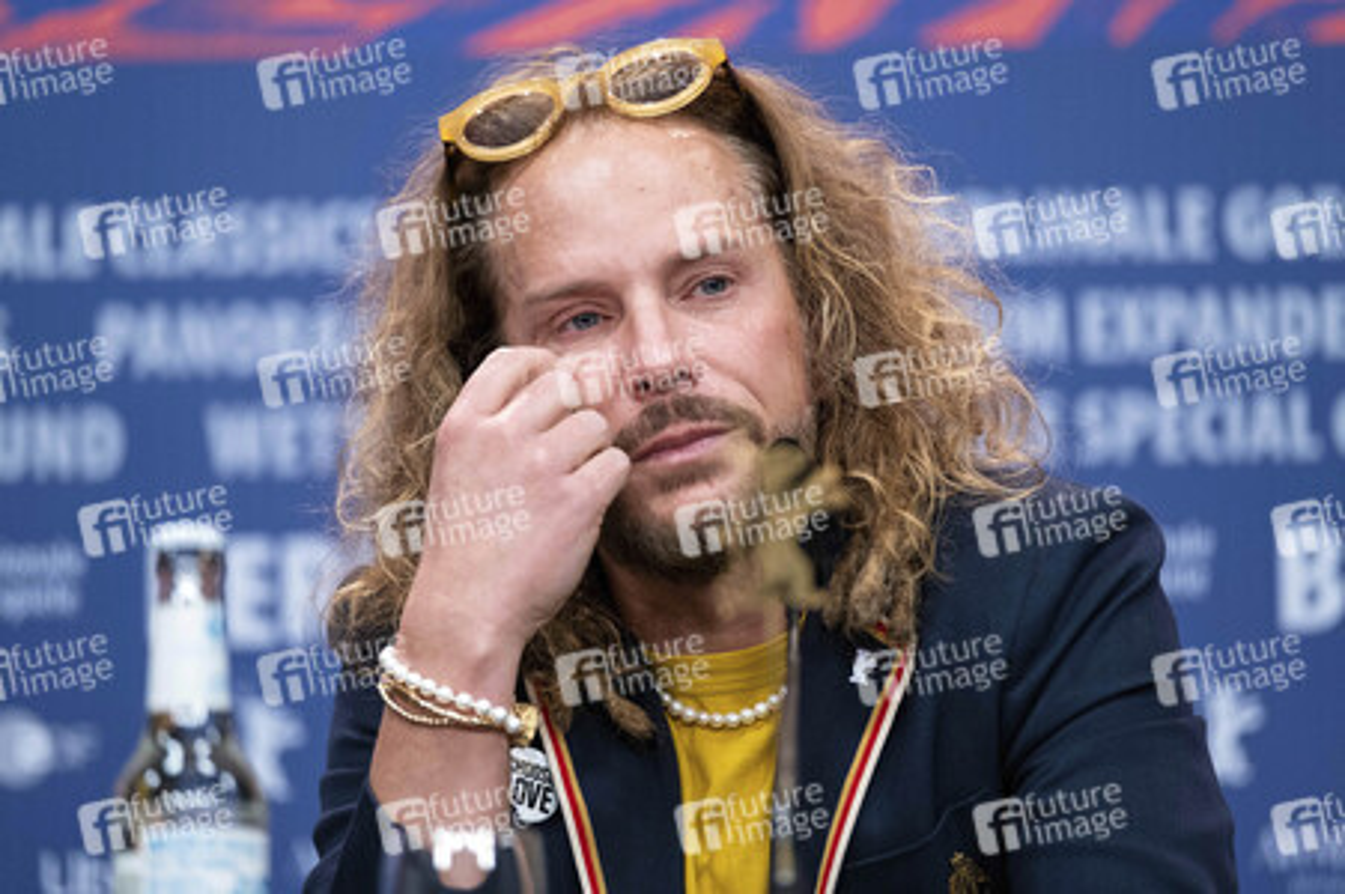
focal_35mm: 210
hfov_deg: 9.8
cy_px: 447
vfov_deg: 6.5
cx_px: 672
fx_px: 7840
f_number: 2.8
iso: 1250
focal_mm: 140
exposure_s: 1/280
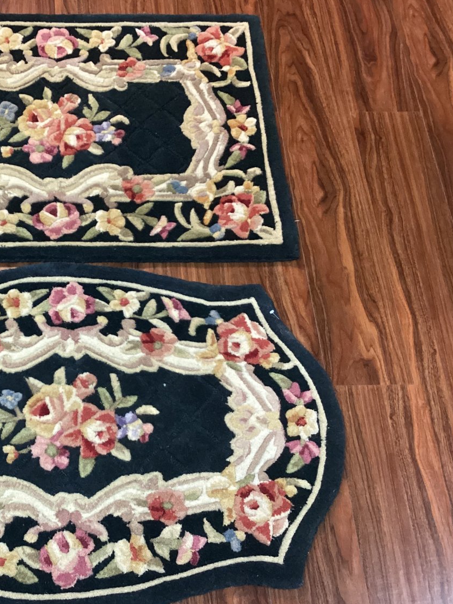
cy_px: 301
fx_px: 733
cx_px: 78
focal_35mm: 42
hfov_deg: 33.2
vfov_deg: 44.8
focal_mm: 3.3
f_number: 2.4
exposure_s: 1/40
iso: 400
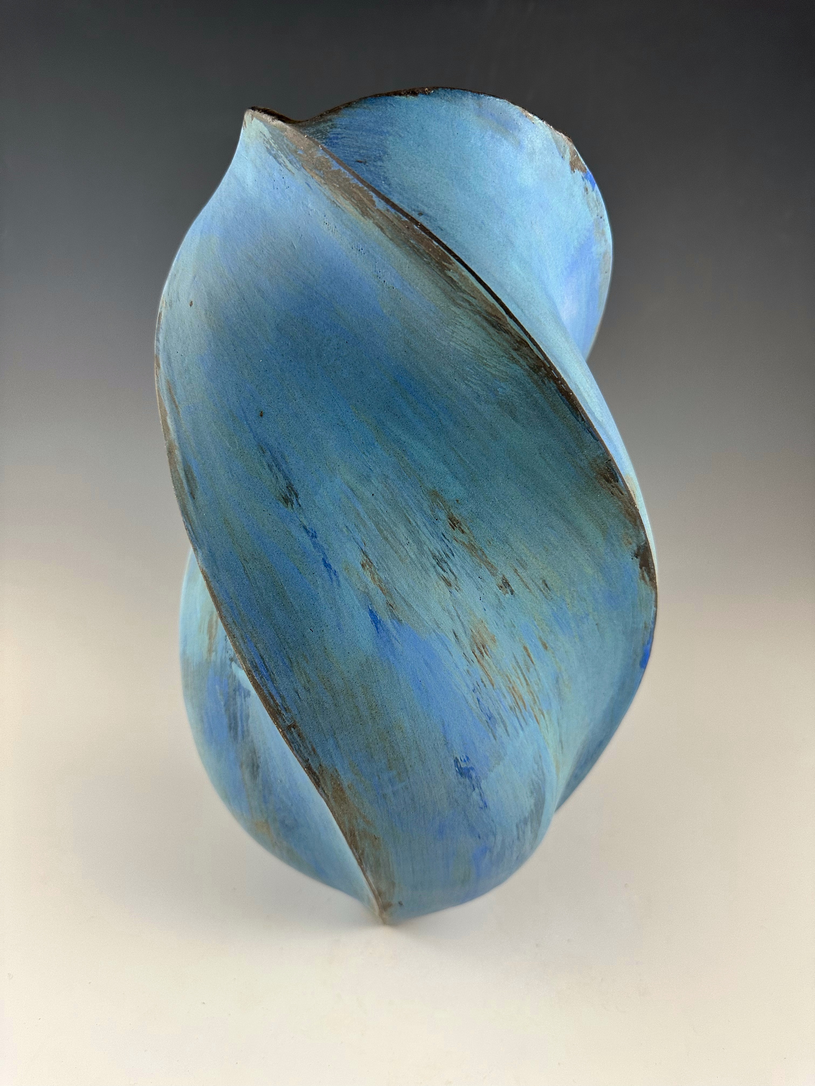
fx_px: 753
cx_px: 408
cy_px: 543
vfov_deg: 71.6
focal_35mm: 24
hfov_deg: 56.8
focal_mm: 6.86
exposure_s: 1/120
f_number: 1.78
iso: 160
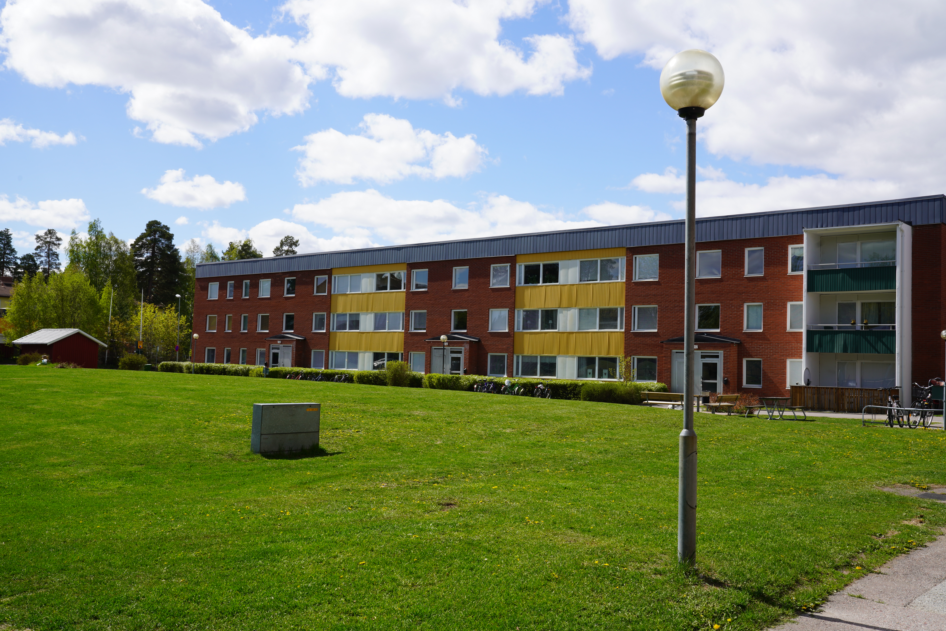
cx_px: 473
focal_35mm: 34
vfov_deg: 38.9
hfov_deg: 55.8
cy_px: 316
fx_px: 894
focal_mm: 34
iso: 100
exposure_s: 1/80
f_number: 13
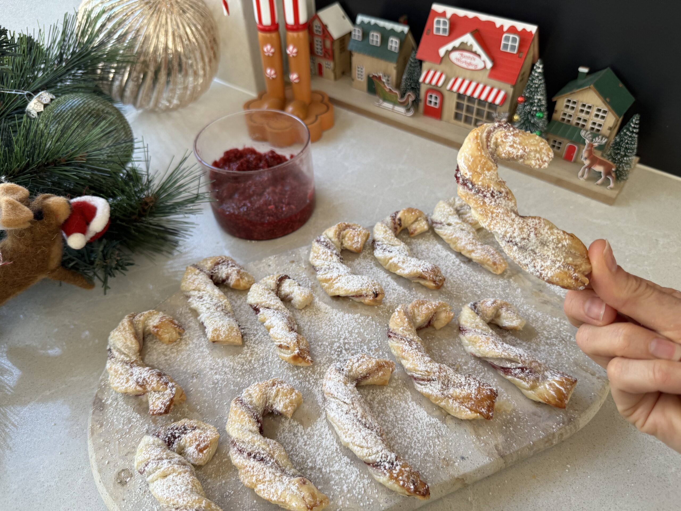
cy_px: 256
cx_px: 340
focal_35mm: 24
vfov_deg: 56.8
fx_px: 472
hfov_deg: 71.6
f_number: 1.78
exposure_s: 1/121
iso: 100
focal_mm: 6.76
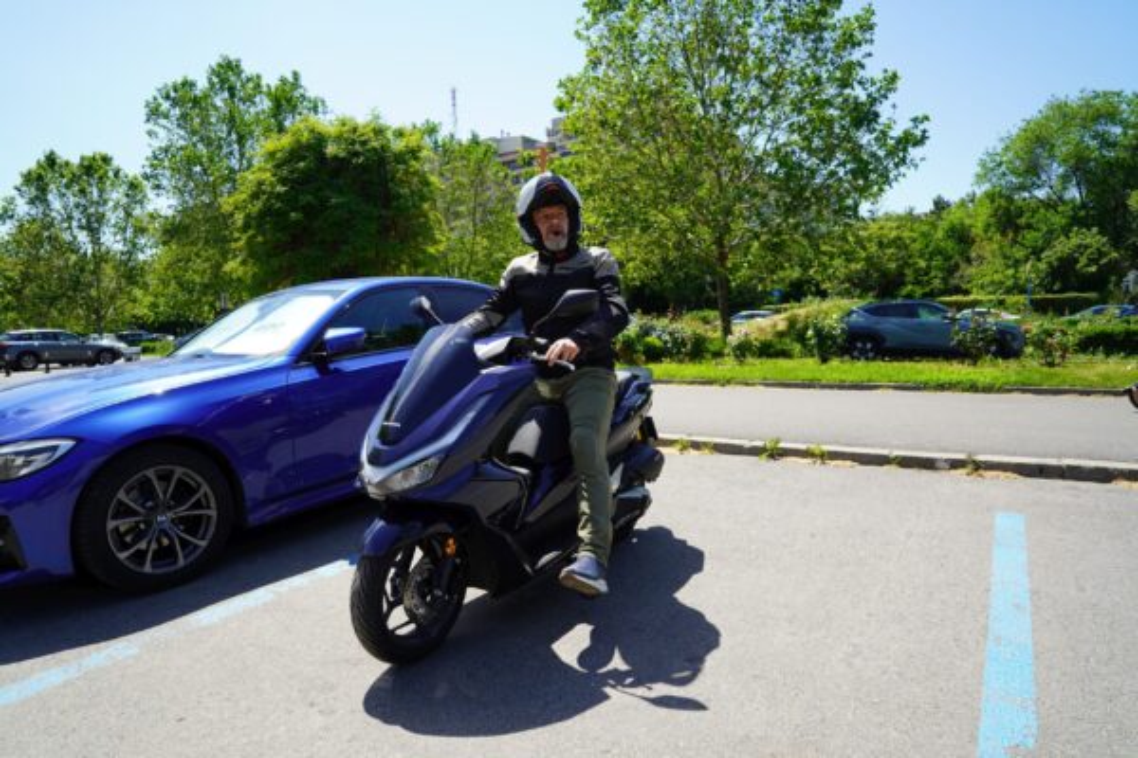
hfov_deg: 84.0
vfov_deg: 61.9
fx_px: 632
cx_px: 569
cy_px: 379
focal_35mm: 20
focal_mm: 20
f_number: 5
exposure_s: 1/320
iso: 100
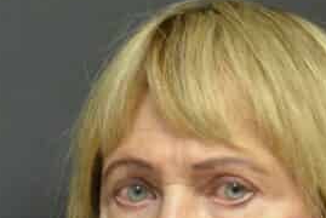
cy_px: 235
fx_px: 1550
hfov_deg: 12.0
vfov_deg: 8.0
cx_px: 185
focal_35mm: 171
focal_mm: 40
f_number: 4.5
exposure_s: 1/60
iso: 800
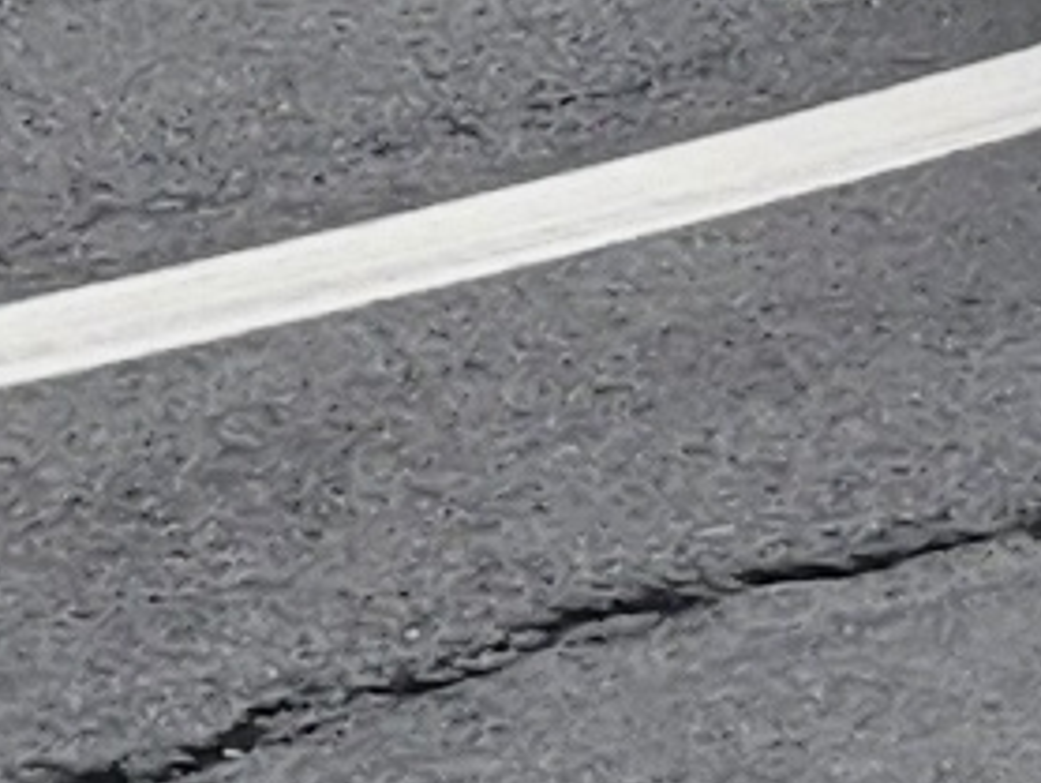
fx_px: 3491
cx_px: 2153
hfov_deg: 14.0
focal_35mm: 116
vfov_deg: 11.8
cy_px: -656
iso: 12
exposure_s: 1/182
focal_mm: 6.3
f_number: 1.7
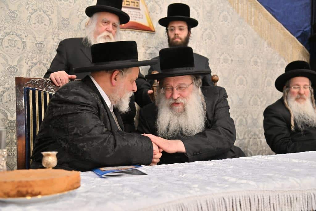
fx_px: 351
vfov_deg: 33.4
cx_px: 158
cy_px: 106
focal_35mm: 40
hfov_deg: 48.5
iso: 1250
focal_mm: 40
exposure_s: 1/160
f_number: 4
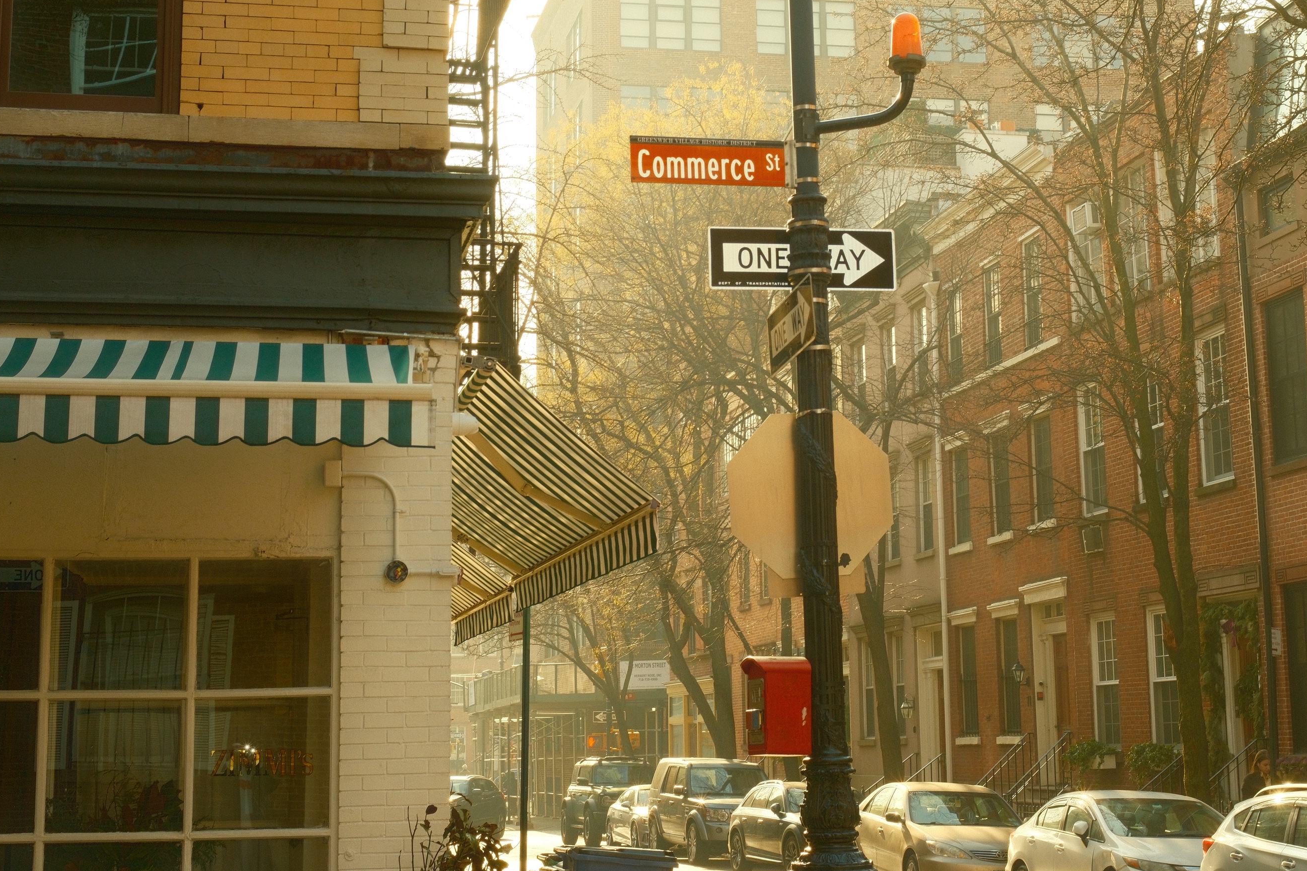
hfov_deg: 33.4
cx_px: 680
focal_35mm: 60
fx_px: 2178
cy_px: 315
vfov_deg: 22.6
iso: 500
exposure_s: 1/150
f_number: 8
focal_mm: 27
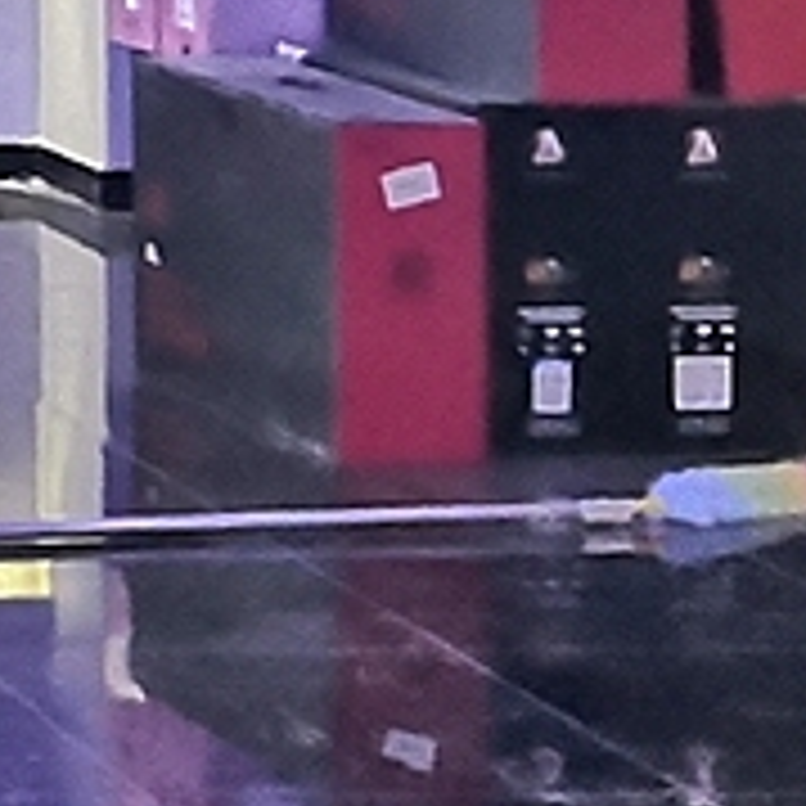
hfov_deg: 8.9
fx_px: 4215
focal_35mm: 160
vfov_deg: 10.5
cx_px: -1621
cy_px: -495
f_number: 1.6
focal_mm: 3.95
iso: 200
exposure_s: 3
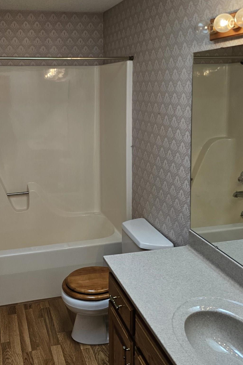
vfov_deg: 52.6
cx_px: 72
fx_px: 364
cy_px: 138
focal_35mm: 36
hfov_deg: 36.3
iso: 160
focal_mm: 6.3
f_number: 1.7
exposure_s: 1/120
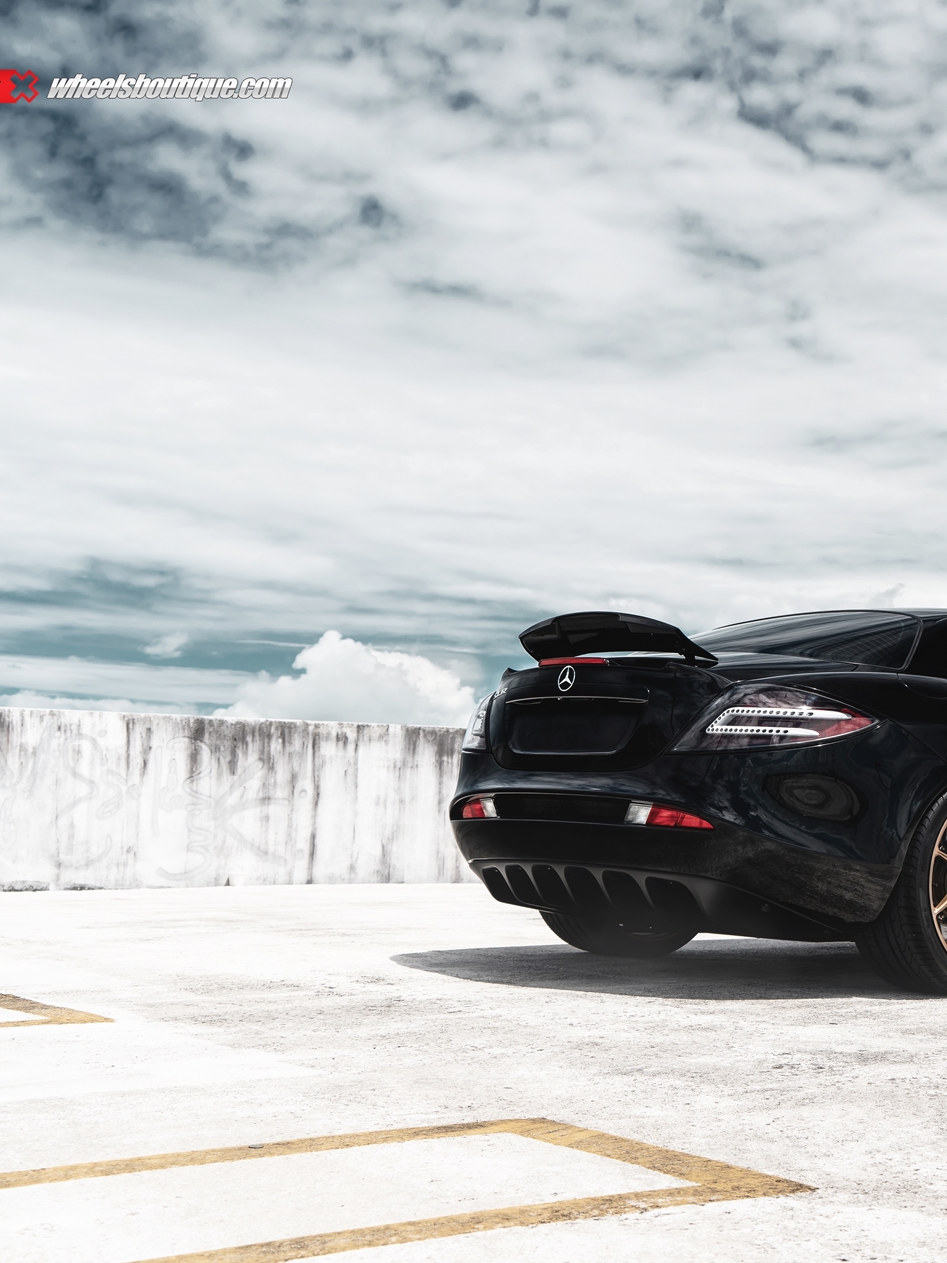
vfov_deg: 33.8
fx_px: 2080
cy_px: 632
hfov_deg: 24.7
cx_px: 889
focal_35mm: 57
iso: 100
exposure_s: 1/320
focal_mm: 39
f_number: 6.3
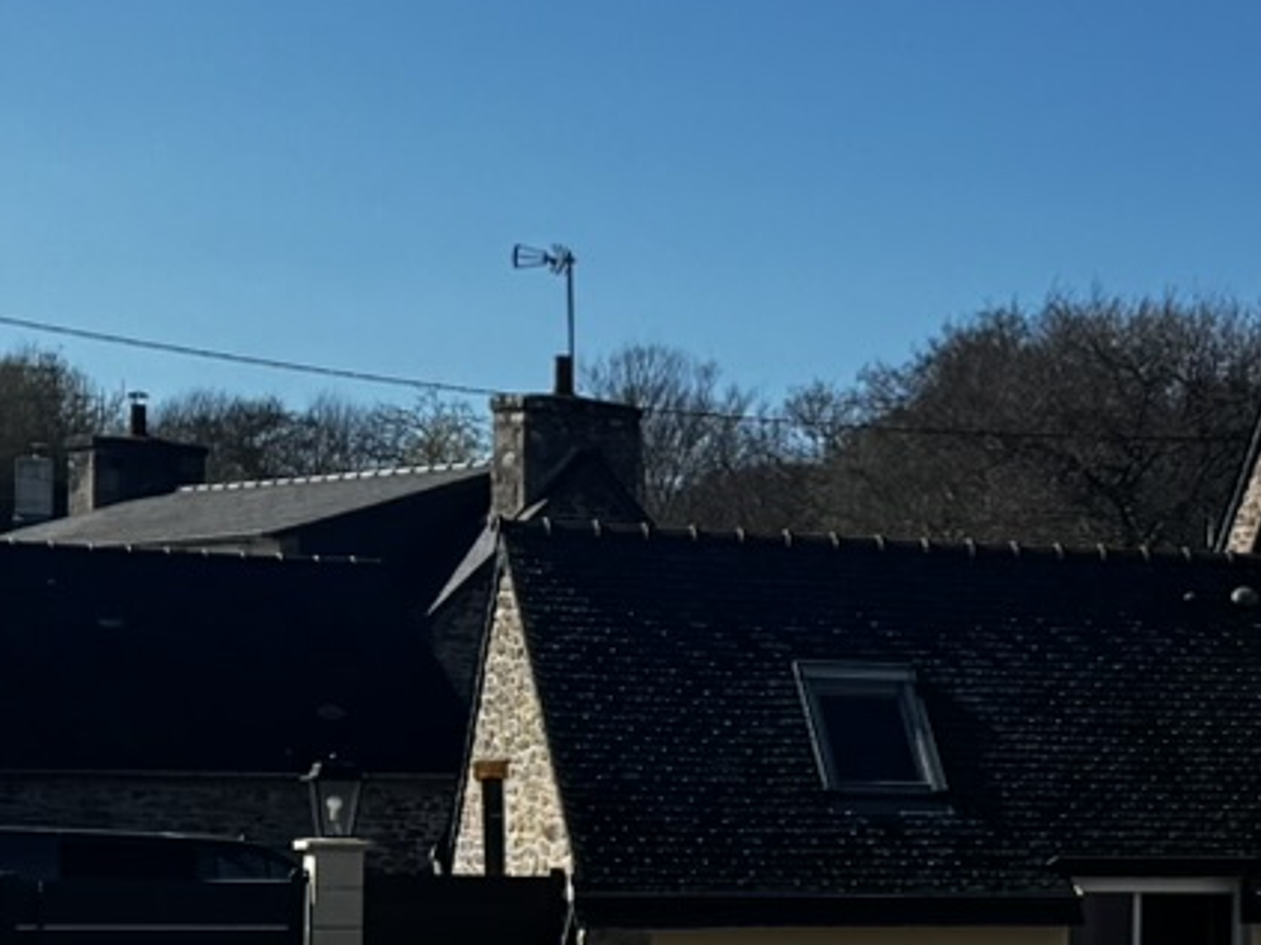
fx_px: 4226
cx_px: 1737
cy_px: 790
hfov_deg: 15.9
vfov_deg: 12.7
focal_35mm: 116
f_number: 1.78
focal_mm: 6.76
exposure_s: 1/4950
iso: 80
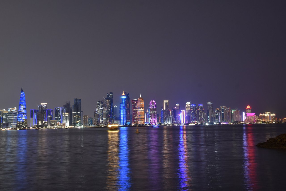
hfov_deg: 41.1
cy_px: 96
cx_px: 143
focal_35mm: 48
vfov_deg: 28.1
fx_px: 381
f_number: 8
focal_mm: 32
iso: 500
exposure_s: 1.6
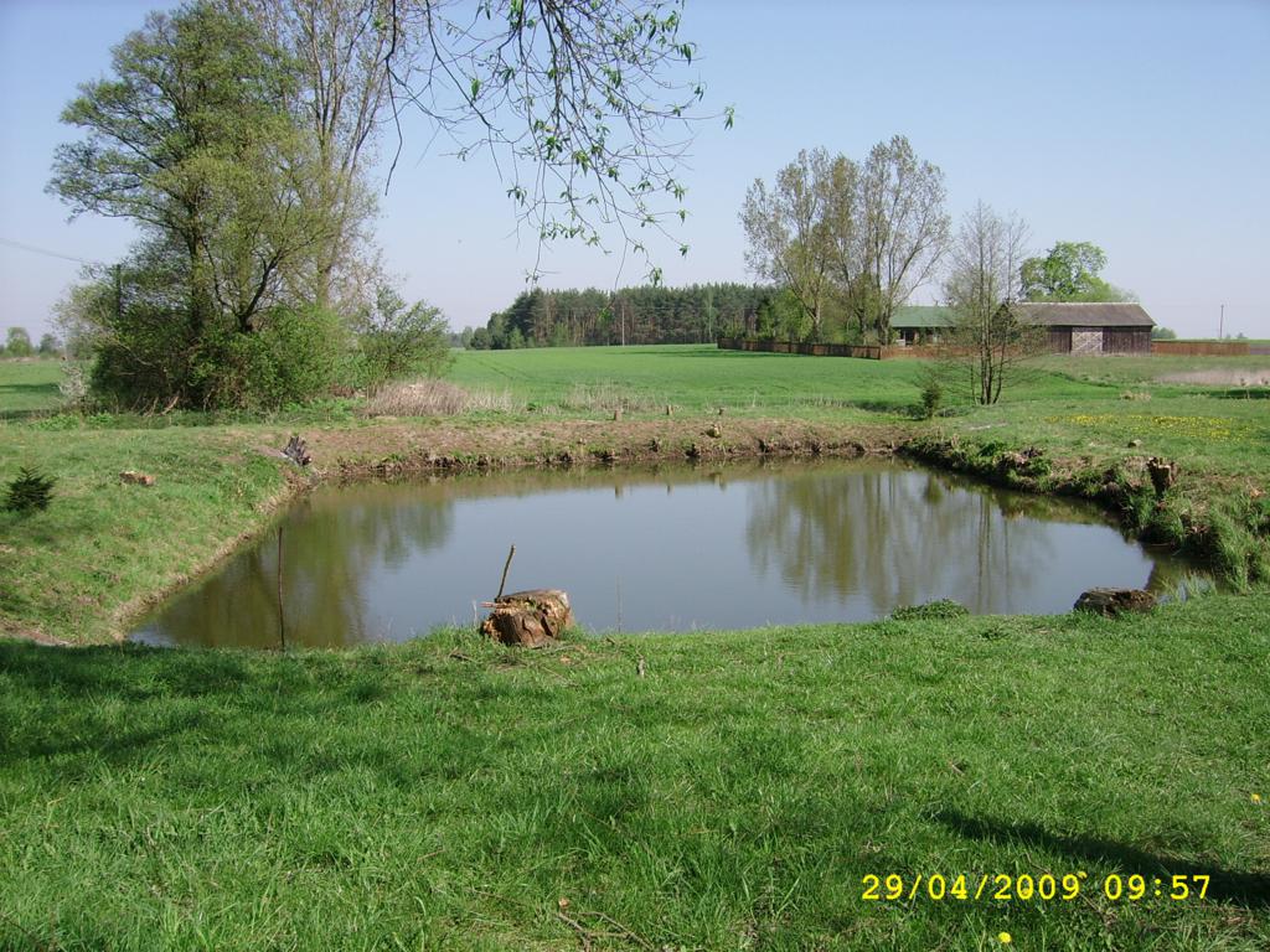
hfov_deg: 52.6
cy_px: 476
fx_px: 1284
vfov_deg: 40.7
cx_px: 635
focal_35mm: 35
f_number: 5.8
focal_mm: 5.95
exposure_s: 1/250
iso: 50
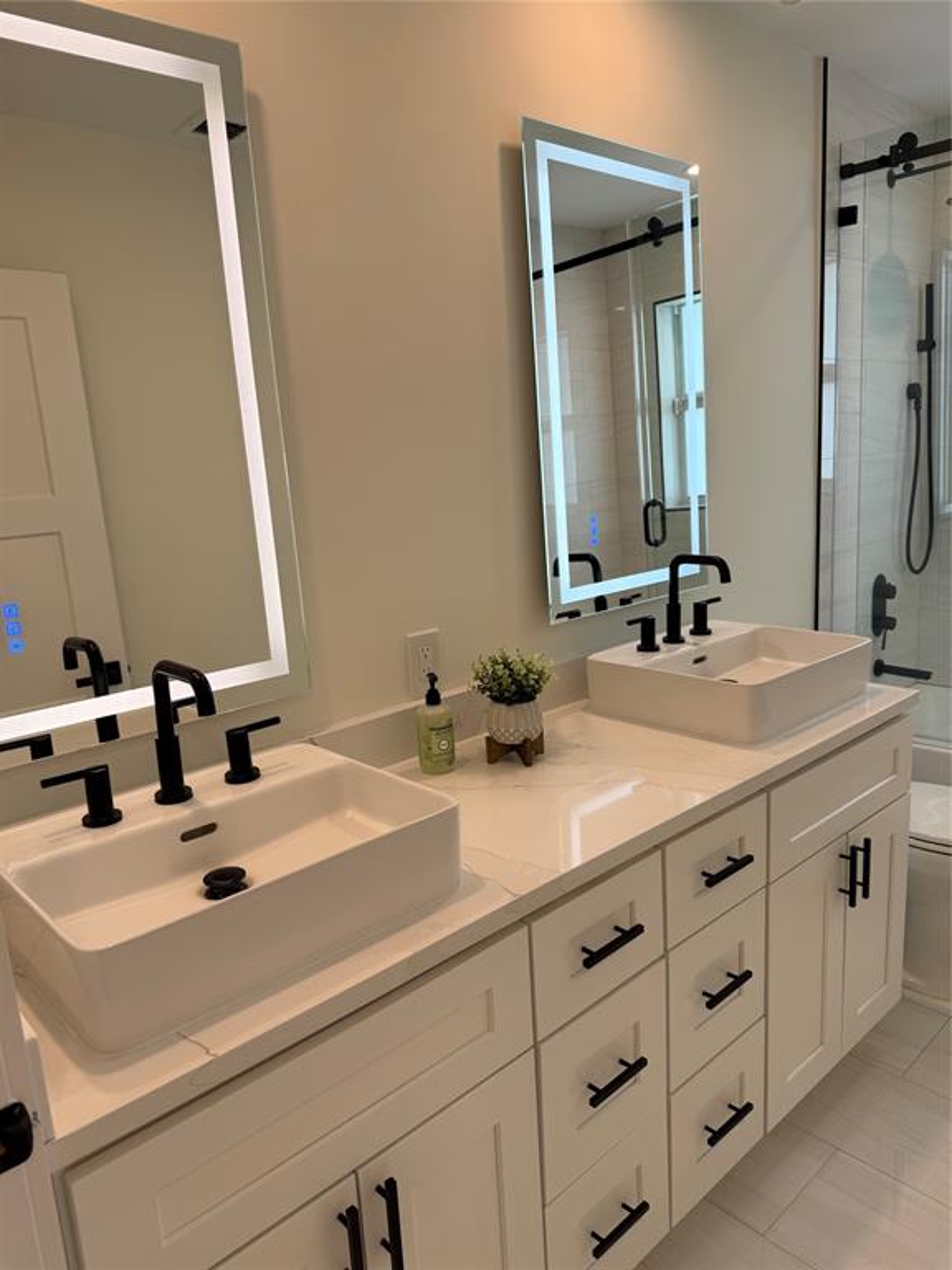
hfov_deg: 56.8
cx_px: 476
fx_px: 880
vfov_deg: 71.6
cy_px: 635
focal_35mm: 24
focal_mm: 6.76
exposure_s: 1/200
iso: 64
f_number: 1.78
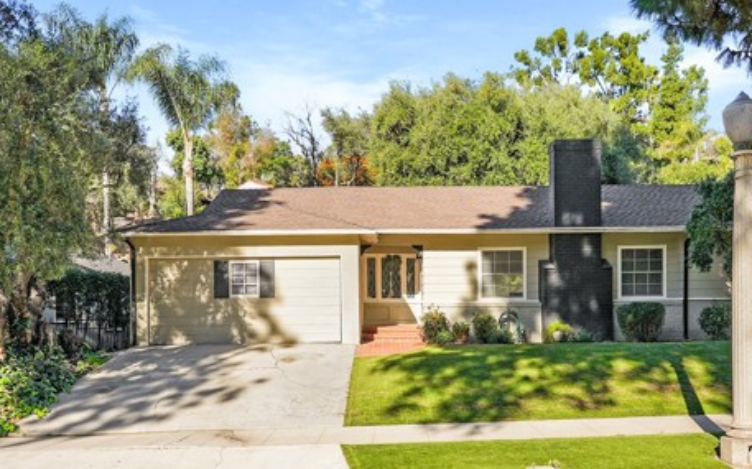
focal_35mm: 31
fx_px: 629
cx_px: 369
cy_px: 295
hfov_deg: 61.7
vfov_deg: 40.6
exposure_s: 1/125
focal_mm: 21.5
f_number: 8
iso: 100
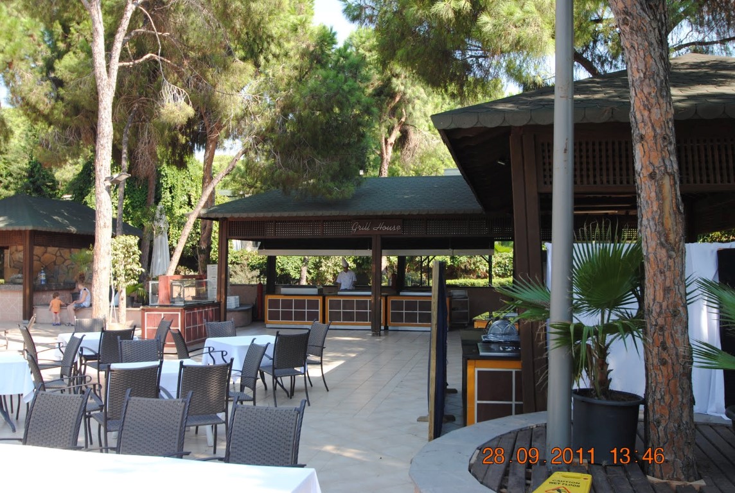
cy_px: 246
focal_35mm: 36
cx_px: 368
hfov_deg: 53.0
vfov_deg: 37.0
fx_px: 737
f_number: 5.6
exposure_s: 1/125
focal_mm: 24
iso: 160
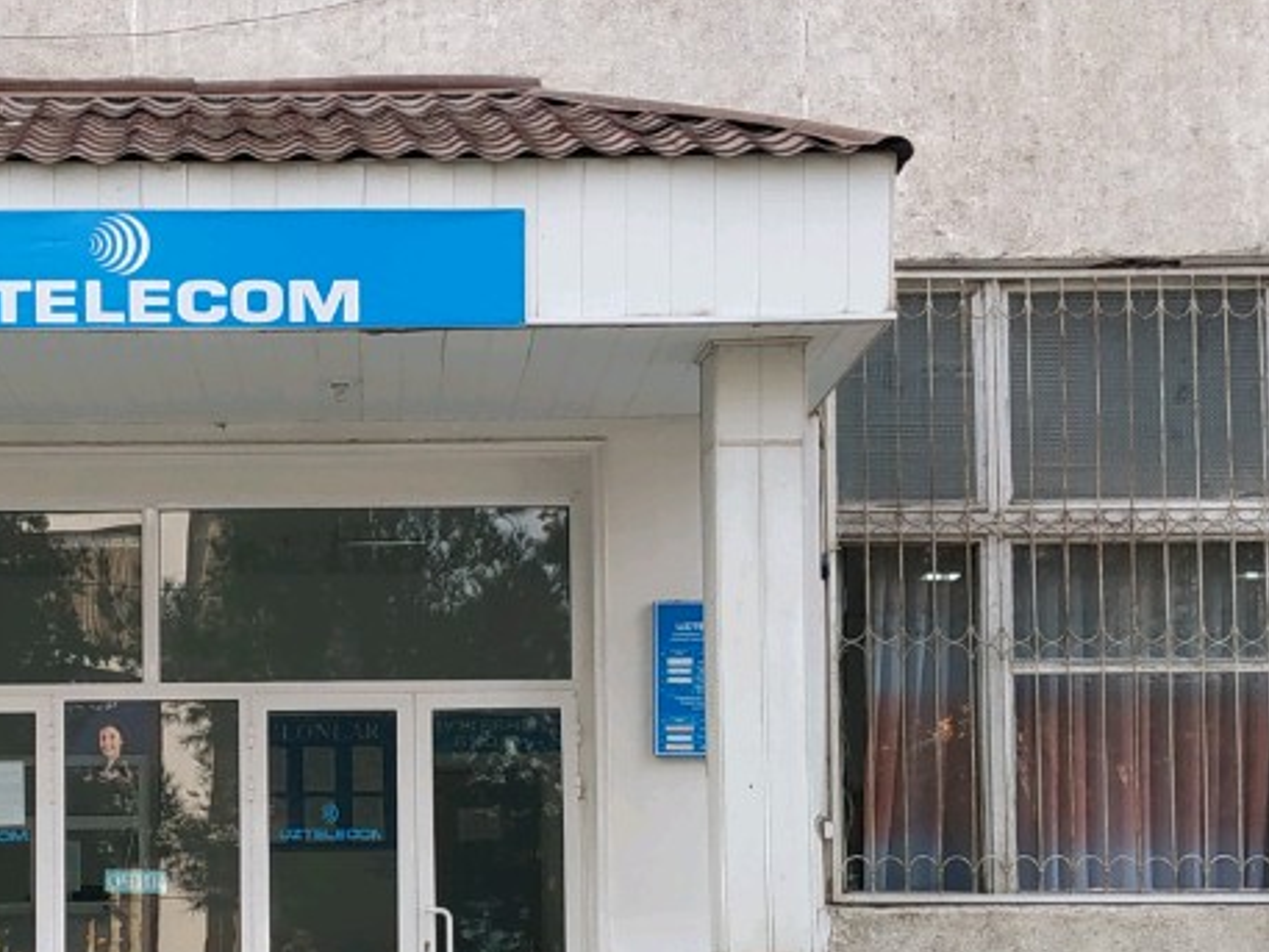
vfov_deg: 20.8
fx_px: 2567
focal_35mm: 70
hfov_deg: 27.3
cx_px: 282
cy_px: 772
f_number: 1.9
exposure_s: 1/227
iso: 100
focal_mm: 3.94
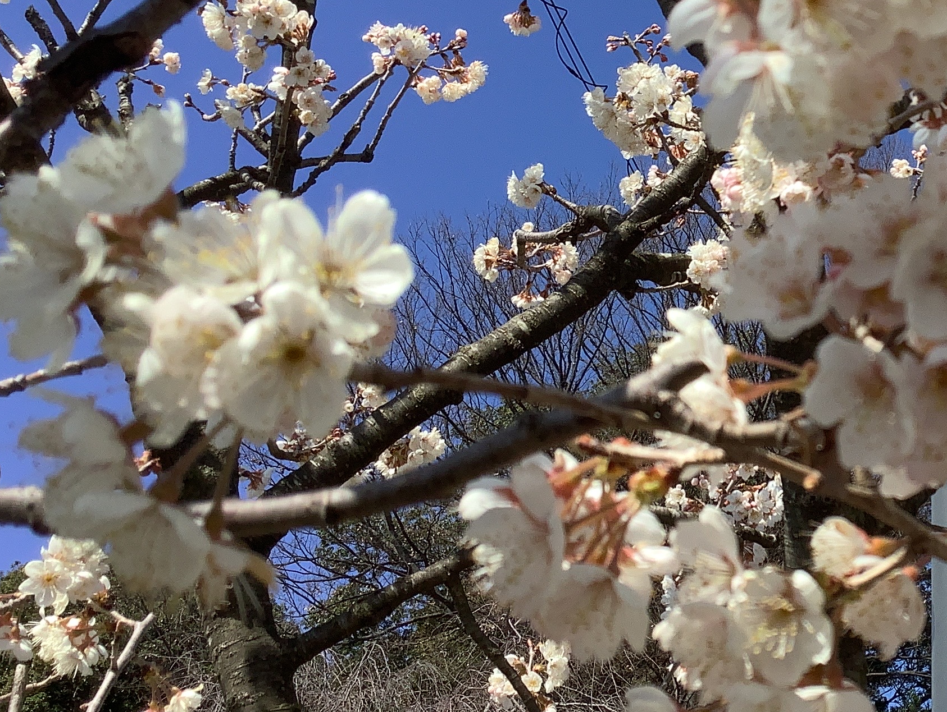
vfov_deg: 24.5
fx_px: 1644
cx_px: 876
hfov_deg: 30.5
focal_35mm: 60
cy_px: 319
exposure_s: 1/981
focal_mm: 3.3
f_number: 2.4
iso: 25
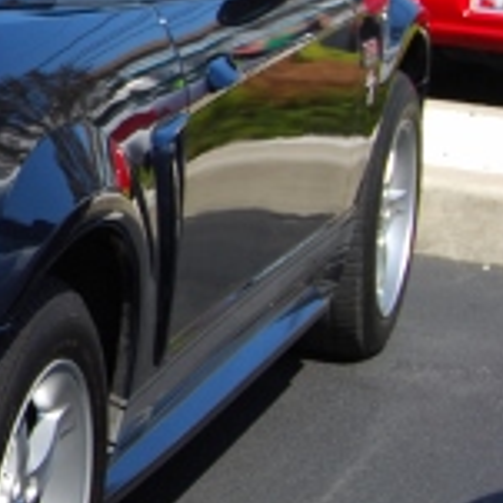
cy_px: 33
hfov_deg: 10.5
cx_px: -530
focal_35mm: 151
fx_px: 2482
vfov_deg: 11.5
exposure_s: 1/320
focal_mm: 28
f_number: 9
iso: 200
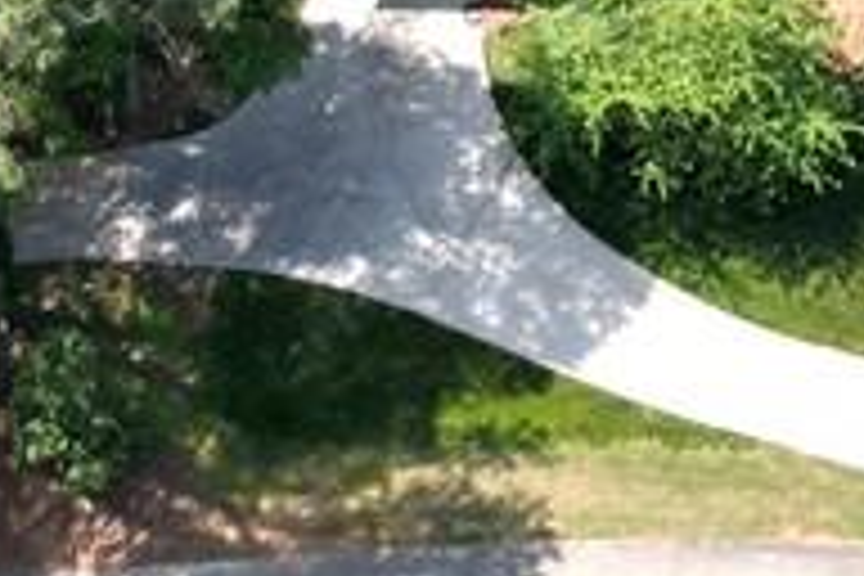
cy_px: -1058
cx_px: 1022
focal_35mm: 133
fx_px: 3192
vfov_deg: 8.8
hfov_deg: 14.9
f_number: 1.7
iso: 110
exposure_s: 1/1000
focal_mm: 6.72
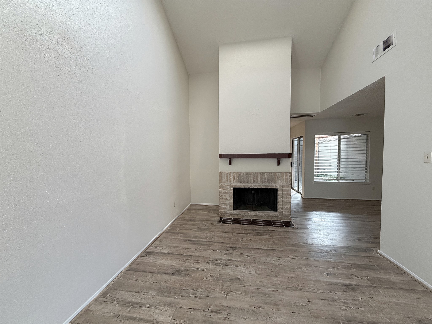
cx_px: 216
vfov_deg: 85.7
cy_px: 162
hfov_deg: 102.1
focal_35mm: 14
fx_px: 175
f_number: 2.2
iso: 200
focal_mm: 2.22
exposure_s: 1/120
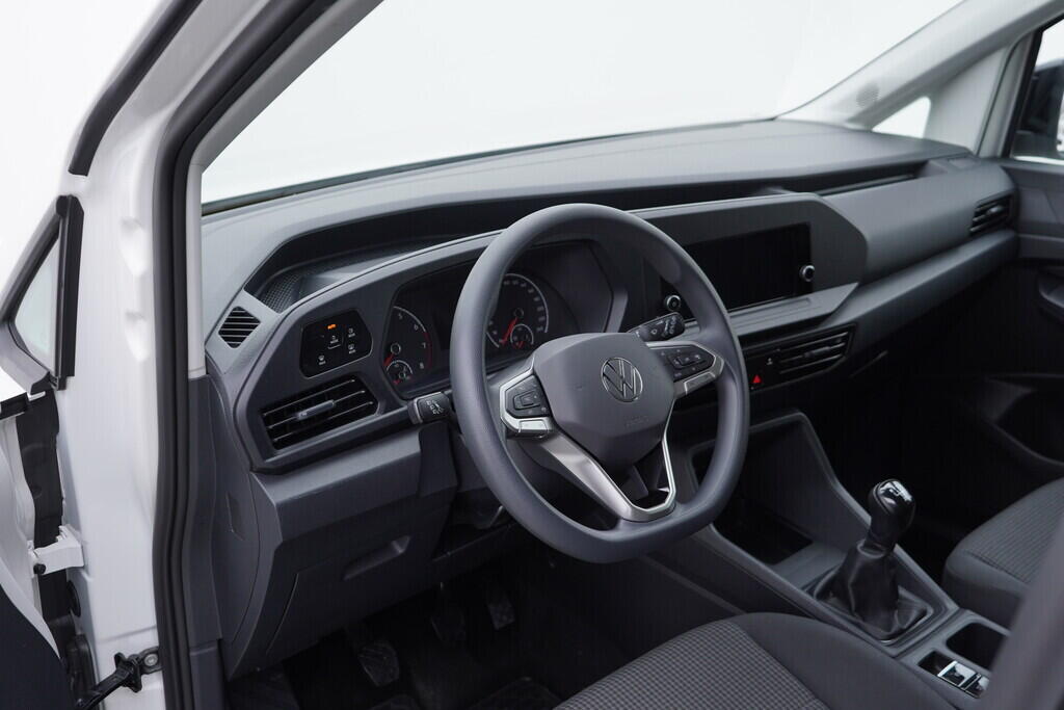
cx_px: 532
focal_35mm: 36
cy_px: 355
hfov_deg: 53.1
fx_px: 1064
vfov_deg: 36.9
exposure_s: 1/50
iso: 125
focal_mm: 24
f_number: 3.2
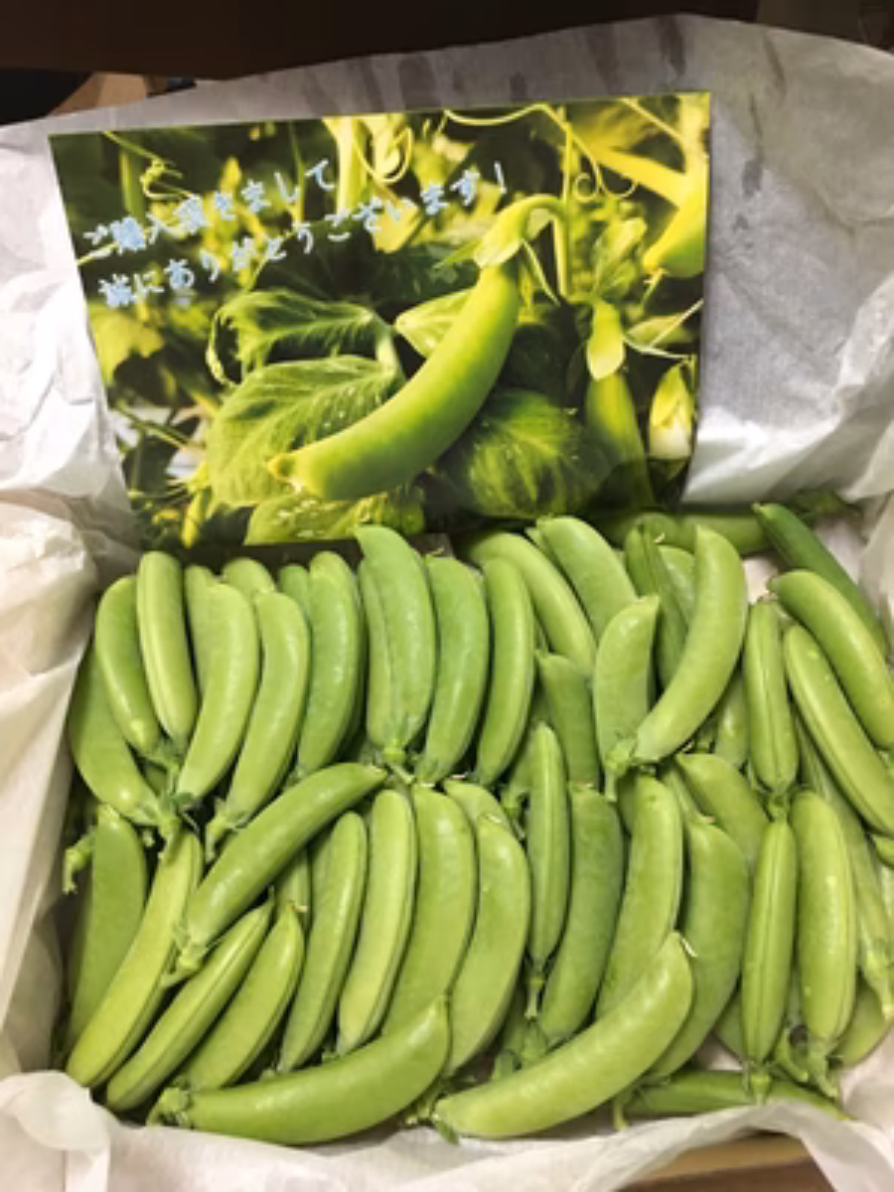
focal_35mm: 29
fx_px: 999
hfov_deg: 48.2
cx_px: 447
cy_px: 596
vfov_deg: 61.7
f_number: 2.2
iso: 100
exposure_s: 1/15
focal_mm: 4.15
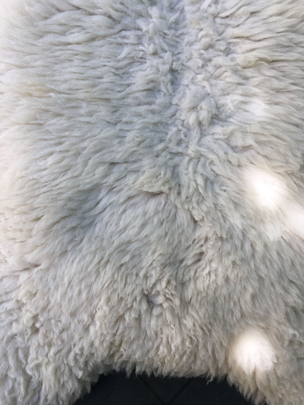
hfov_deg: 48.2
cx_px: 152
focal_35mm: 29
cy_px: 202
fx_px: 340
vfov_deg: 61.7
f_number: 2.2
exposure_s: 1/272
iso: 25
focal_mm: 4.15
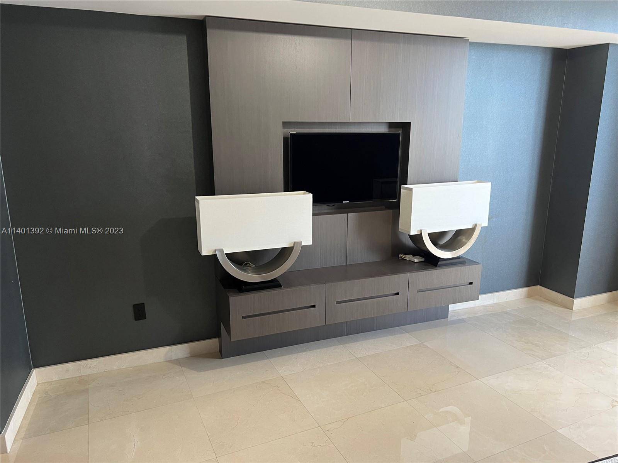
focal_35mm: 26
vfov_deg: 53.1
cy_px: 232
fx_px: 464
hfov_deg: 67.3
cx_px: 309
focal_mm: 5.7
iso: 160
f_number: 1.5
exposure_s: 1/60
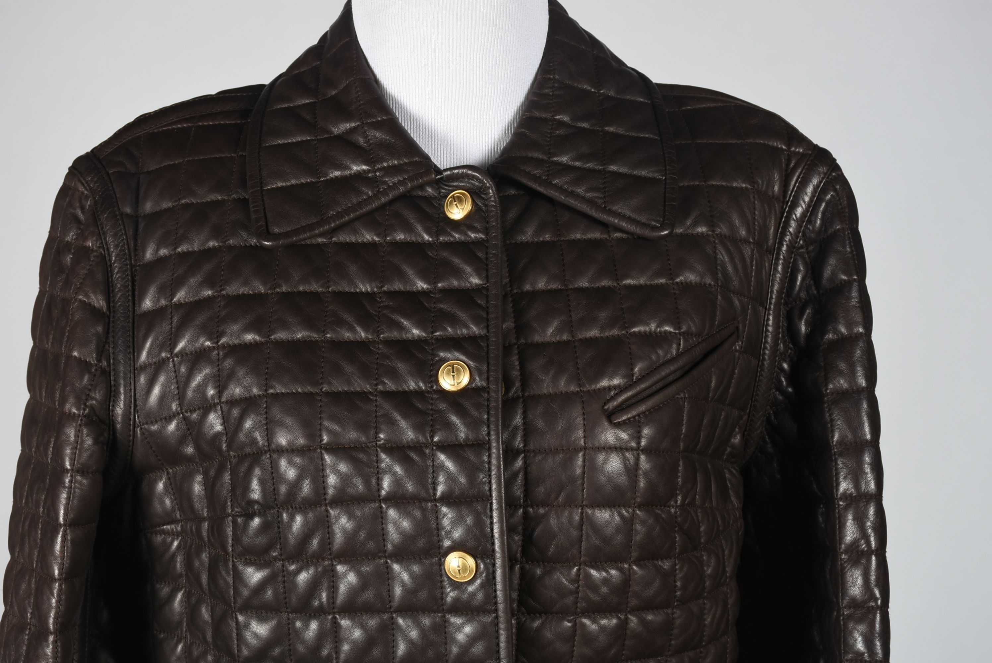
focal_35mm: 84
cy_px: 332
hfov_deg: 24.2
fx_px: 2316
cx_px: 496
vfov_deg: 16.3
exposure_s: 1/125
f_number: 10
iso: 200
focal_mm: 56
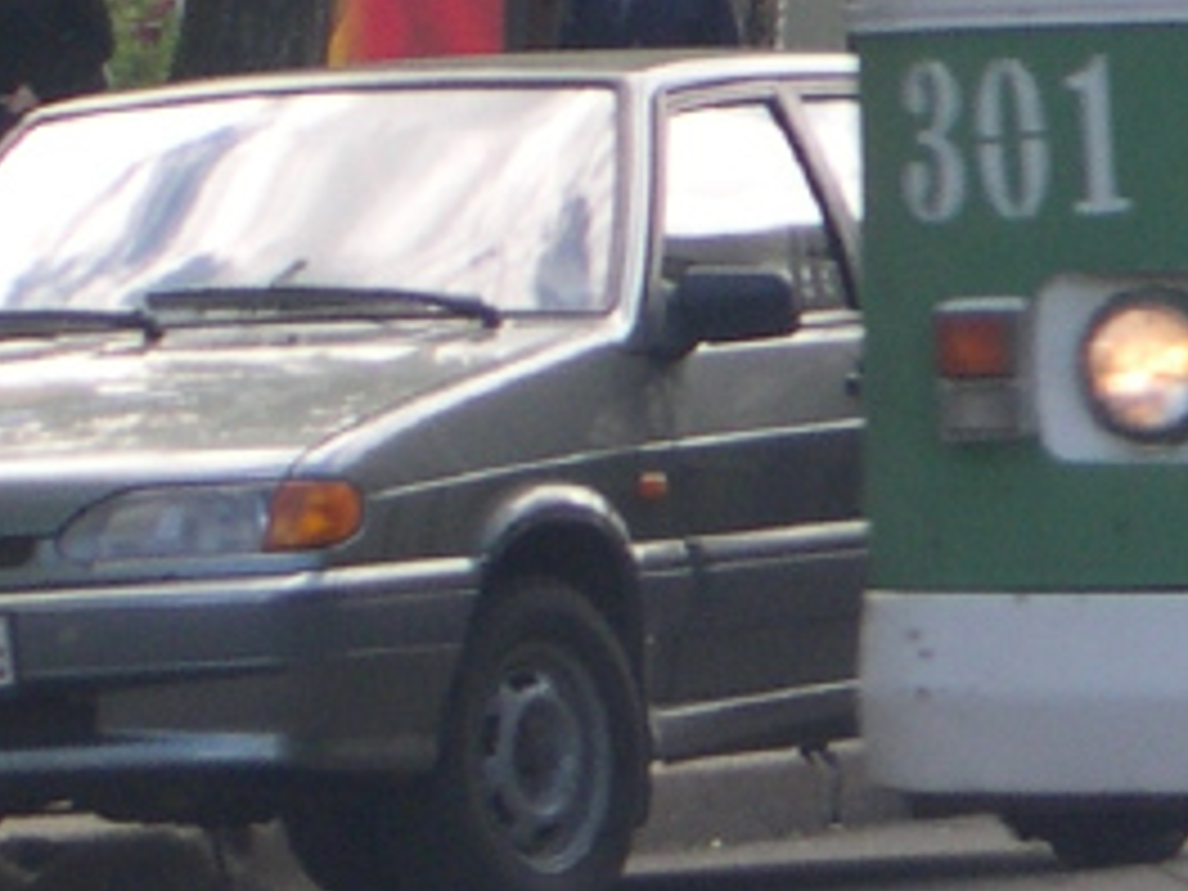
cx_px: 2151
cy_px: -133
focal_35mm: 561
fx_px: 19253
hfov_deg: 3.5
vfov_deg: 2.6
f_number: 4.9
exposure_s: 1/126
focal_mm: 24
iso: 100
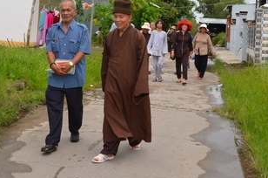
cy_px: 7
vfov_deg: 22.9
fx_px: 423
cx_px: 127
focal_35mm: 57
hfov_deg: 35.1
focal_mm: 18
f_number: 13
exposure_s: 1/250
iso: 250
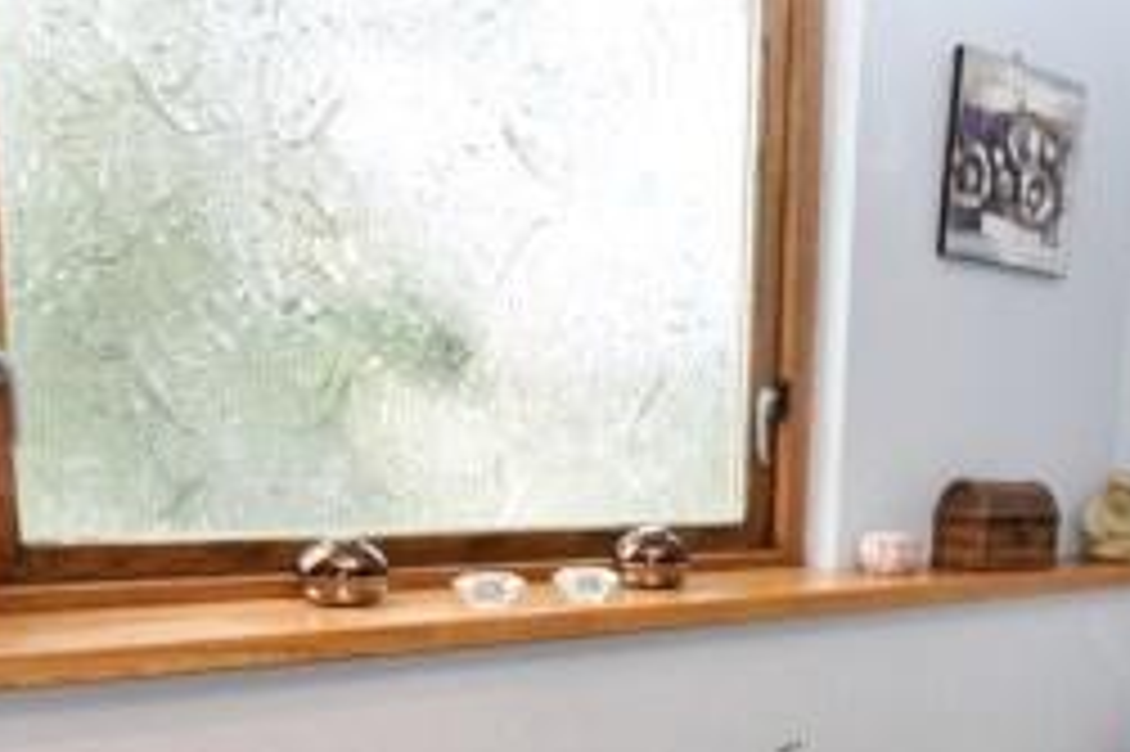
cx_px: 855
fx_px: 1349
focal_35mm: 43
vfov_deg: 29.5
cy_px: 711
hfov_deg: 43.9
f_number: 5.6
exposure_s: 1/125
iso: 800
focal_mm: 10
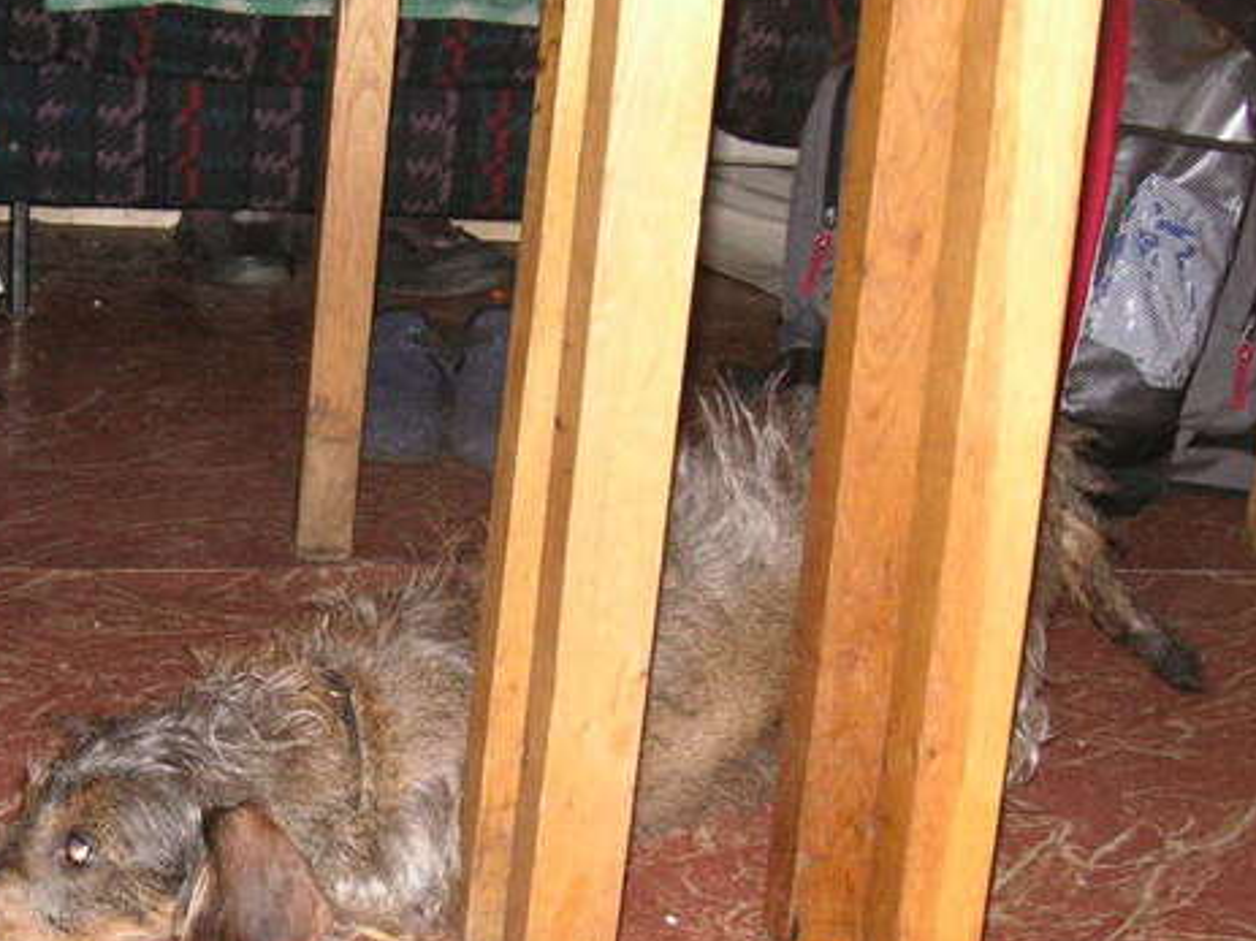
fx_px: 2322
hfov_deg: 29.9
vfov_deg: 22.8
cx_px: 355
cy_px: 618
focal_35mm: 64
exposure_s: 1/45
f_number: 2.8
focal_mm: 6.1
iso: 160
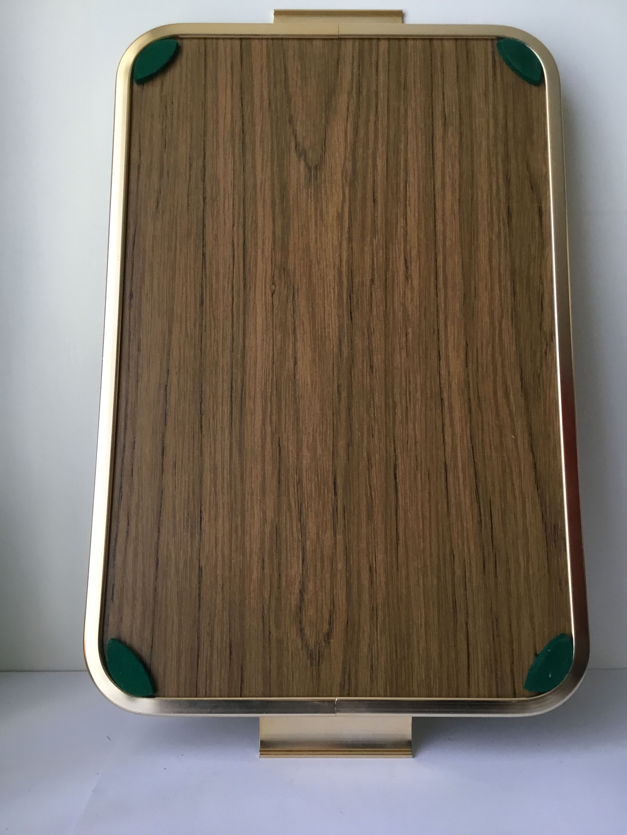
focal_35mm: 31
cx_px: 314
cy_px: 418
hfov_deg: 45.4
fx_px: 749
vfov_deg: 58.4
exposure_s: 1/33
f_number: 2.4
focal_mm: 3.3
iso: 50
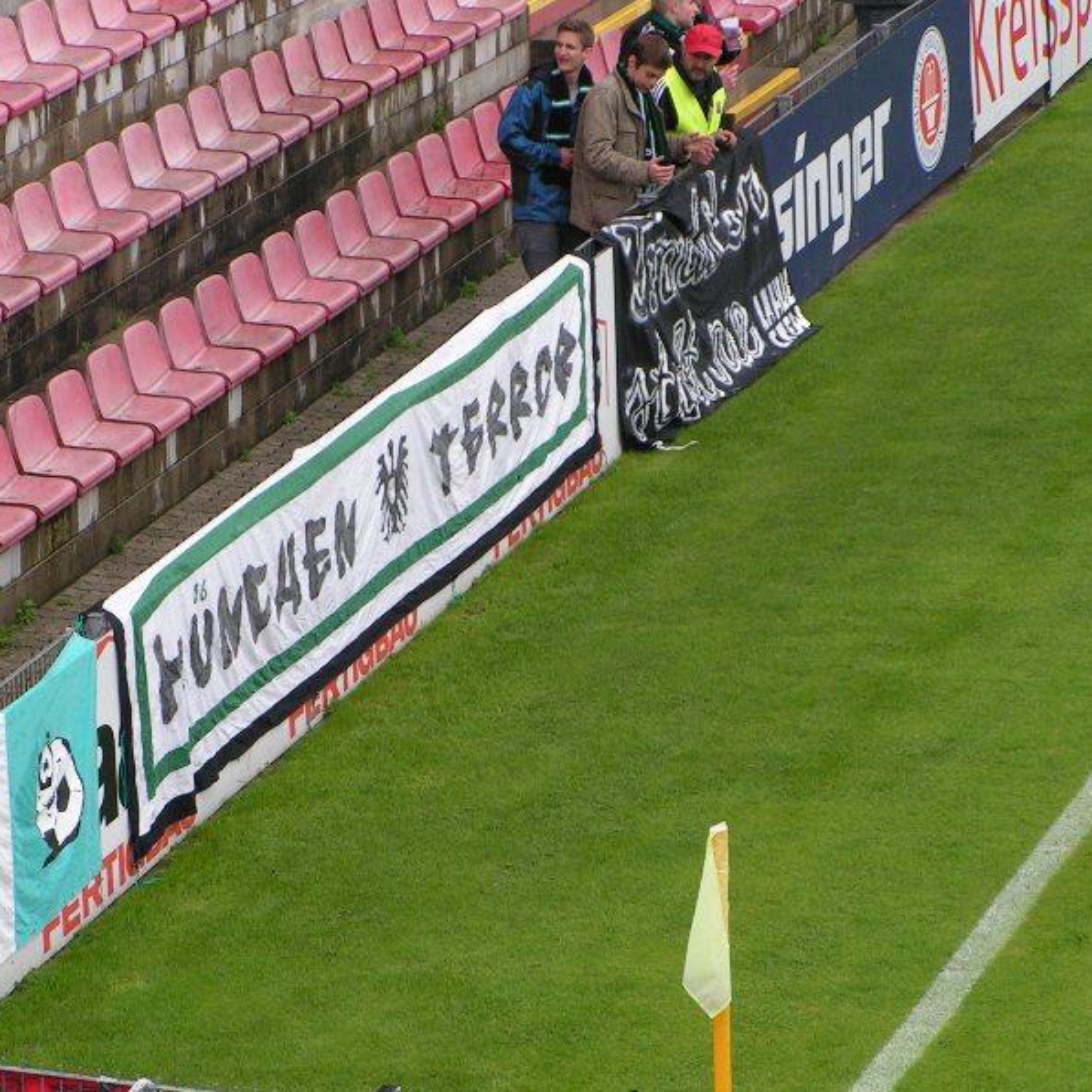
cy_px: 547
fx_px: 6638
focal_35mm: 186
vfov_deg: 9.4
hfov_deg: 9.4
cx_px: 455
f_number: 5
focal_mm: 24
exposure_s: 1/250
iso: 50
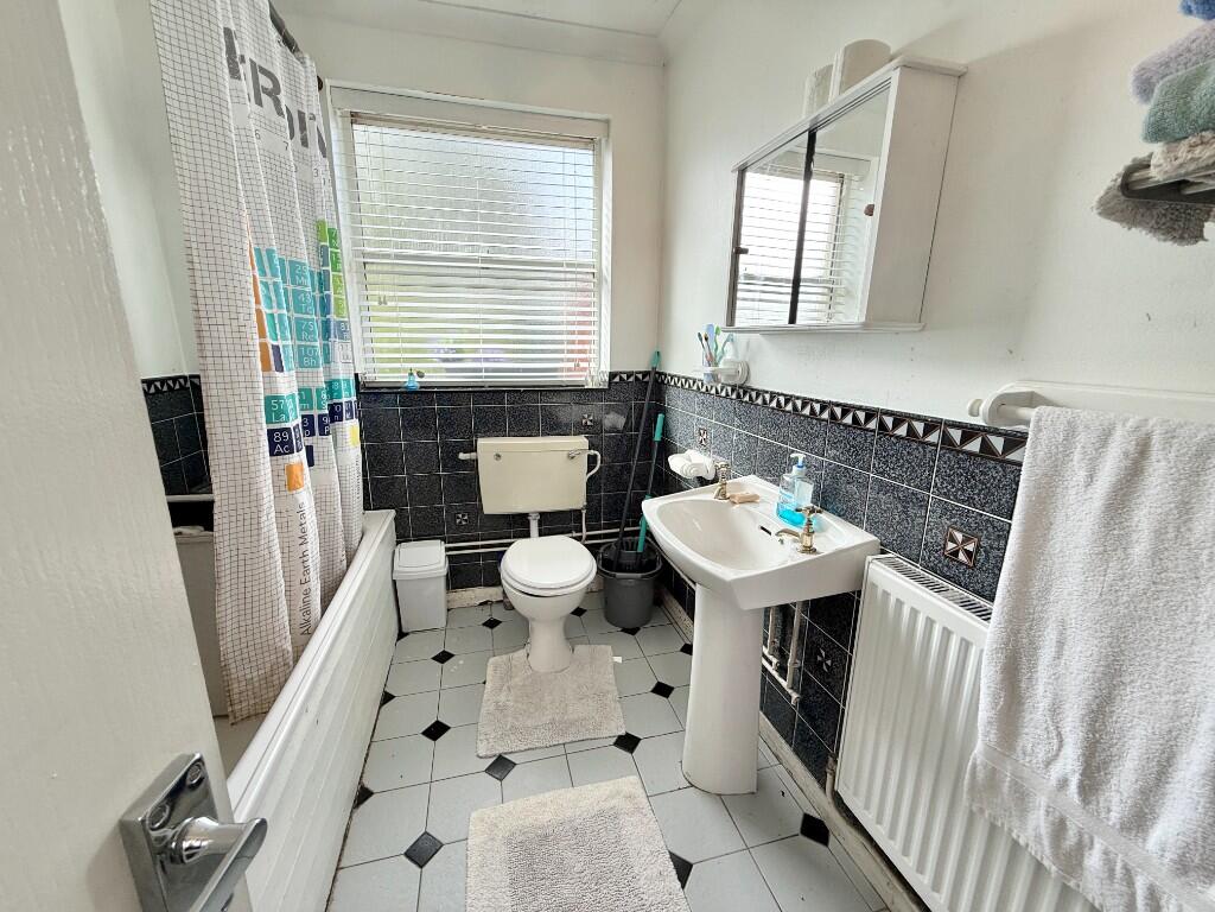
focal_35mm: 14
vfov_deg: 85.7
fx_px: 491
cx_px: 608
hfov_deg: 102.1
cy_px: 456
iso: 64
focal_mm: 2.22
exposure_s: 1/107
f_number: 2.2
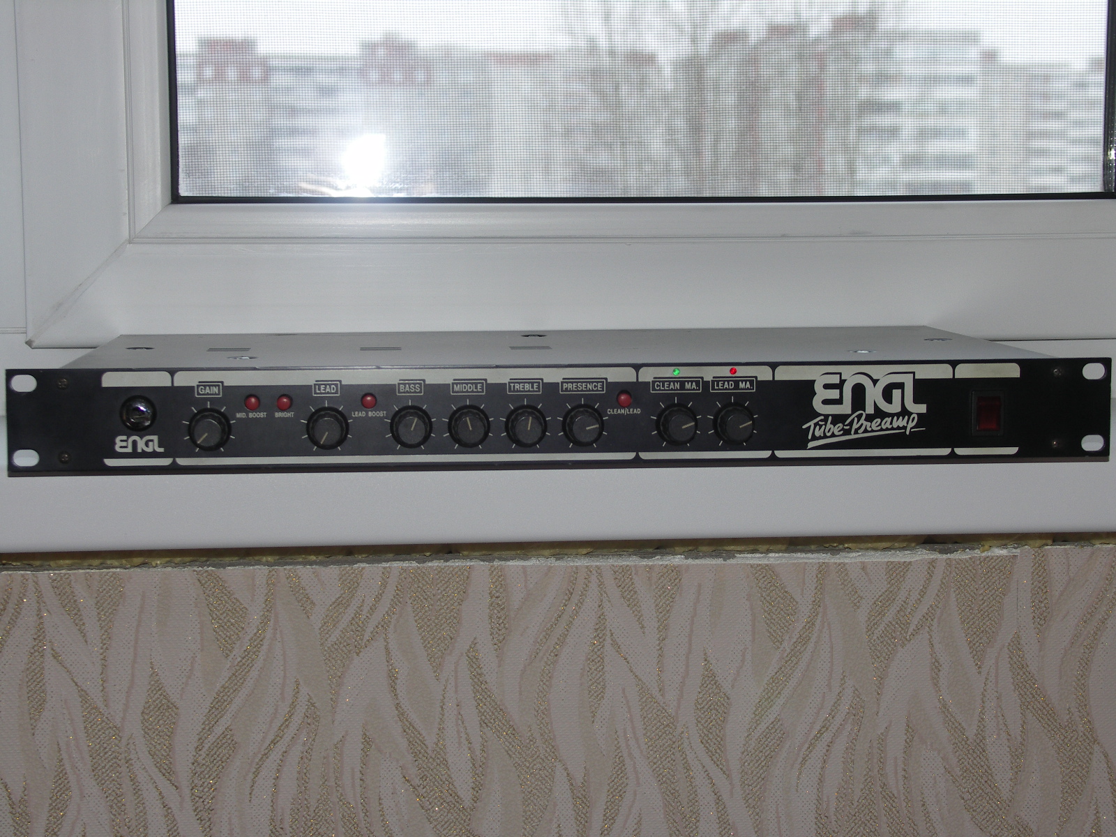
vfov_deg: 24.4
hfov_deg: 32.2
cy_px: 418
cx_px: 558
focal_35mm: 60
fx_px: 1934
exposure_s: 1/60
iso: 100
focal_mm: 15.6
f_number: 3.2
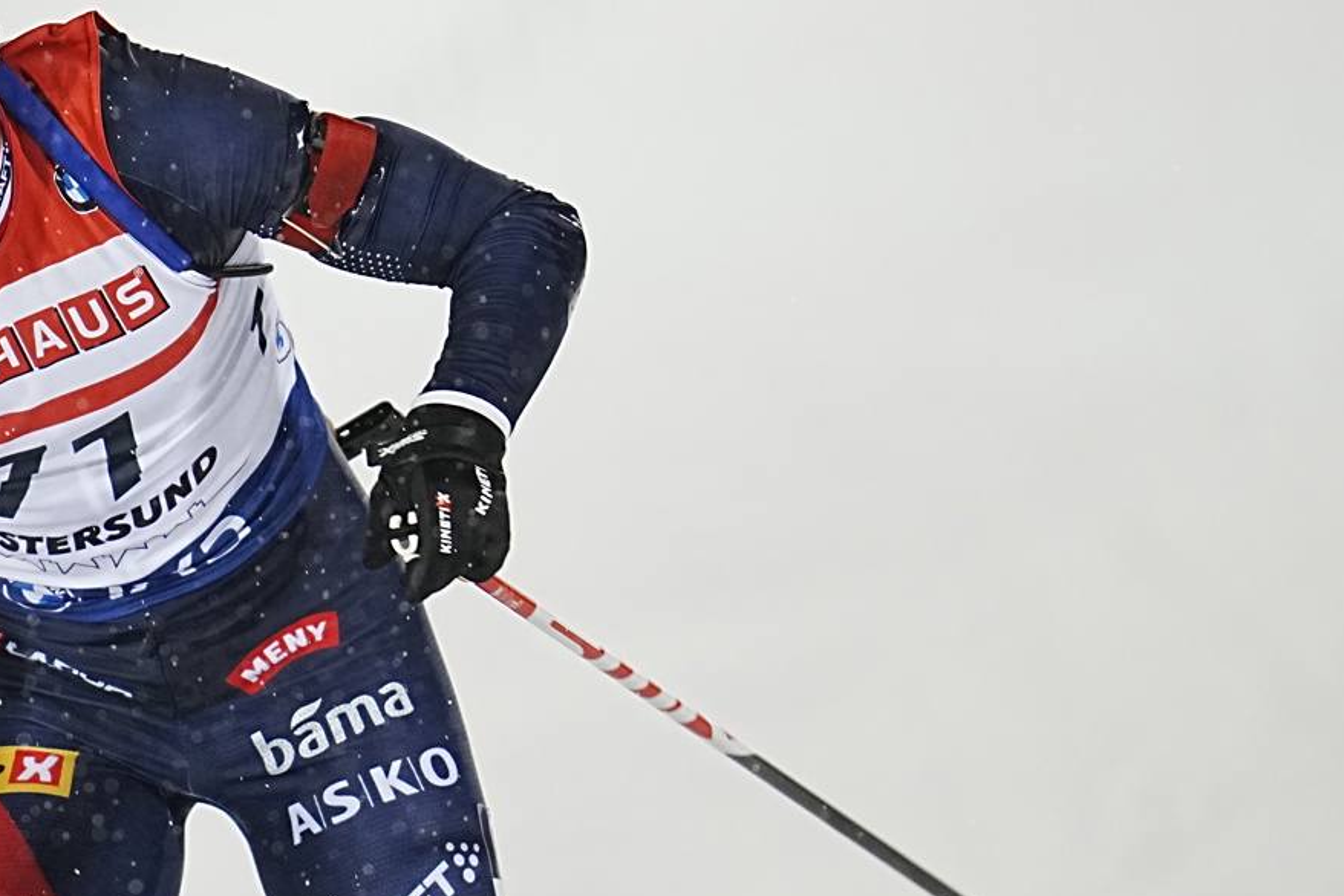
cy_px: 388
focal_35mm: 929
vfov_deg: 1.5
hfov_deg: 2.2
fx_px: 34692
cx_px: 400
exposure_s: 1/1000
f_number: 2.8
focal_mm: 400
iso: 2000
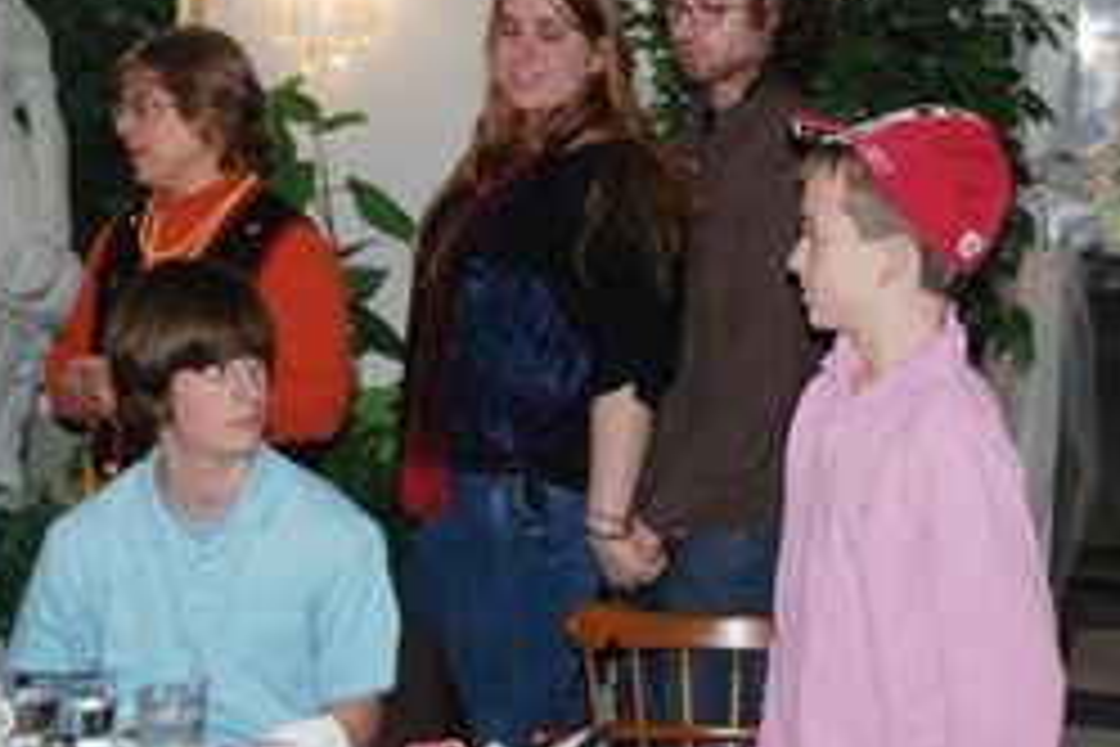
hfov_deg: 26.3
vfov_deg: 17.6
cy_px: 169
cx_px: 618
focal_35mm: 77
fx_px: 2395
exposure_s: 1/60
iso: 100
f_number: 4.2
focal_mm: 32
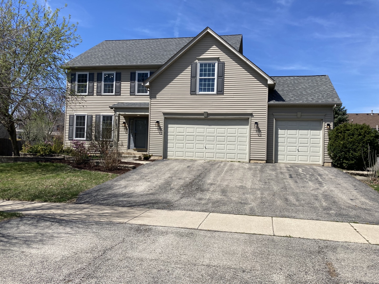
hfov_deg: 63.4
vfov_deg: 49.7
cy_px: 142
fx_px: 307
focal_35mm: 28
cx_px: 190
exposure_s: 1/2433
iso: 20
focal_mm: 3.99
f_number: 1.8
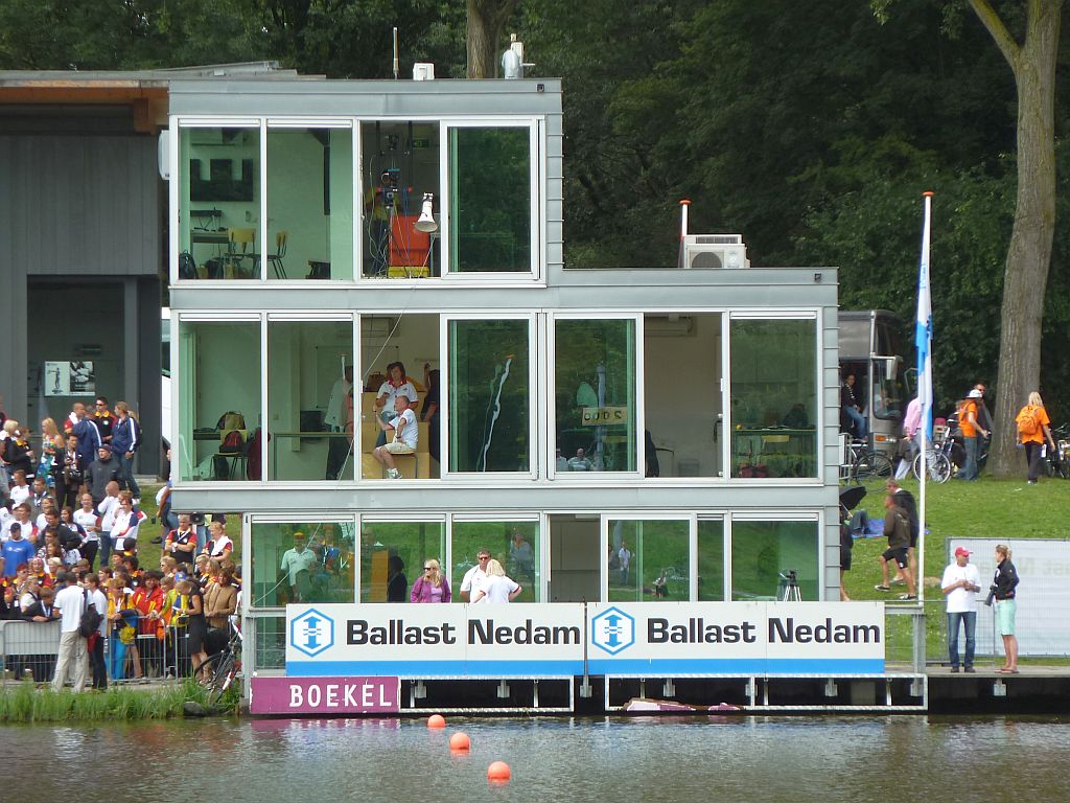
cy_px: 402
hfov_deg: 7.1
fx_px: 8593
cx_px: 535
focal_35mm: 278
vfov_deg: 5.3
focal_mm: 45.7
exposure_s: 1/125
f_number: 4.8
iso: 80
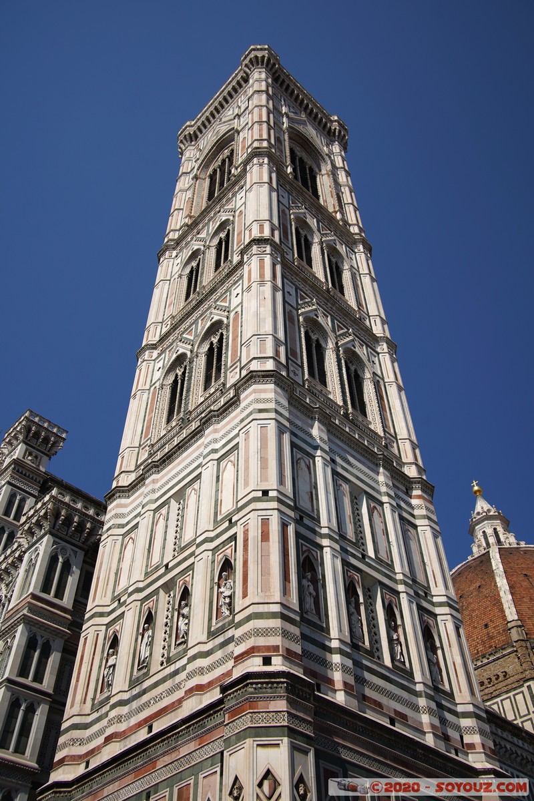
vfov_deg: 60.3
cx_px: 267
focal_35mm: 31
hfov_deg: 42.3
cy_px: 400
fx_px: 690
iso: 100
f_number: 8
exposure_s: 1/640
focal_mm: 31
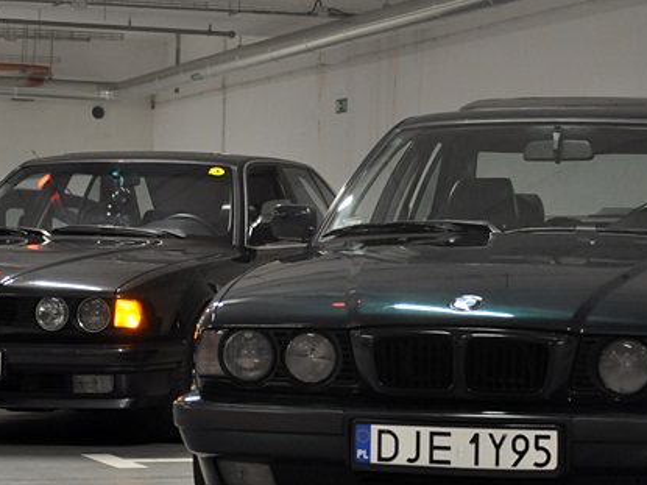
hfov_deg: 17.7
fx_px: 2074
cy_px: 364
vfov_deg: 13.3
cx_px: 343
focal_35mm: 111
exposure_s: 1/30
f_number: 4.5
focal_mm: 40
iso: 1100
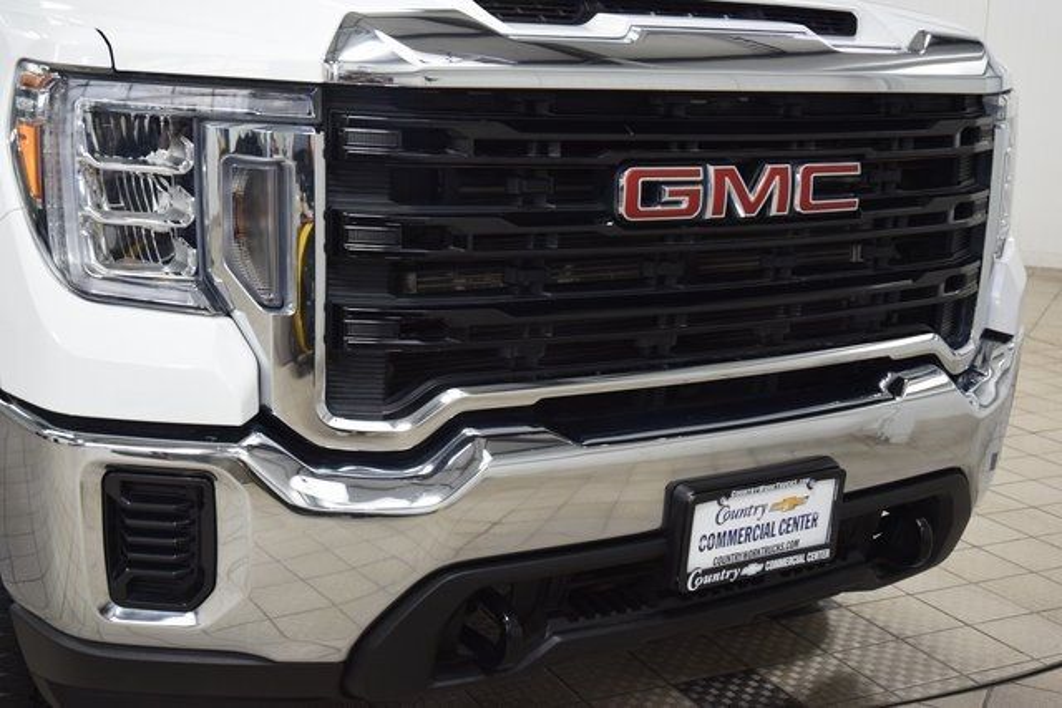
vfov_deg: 29.0
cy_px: 354
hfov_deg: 42.3
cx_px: 531
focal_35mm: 46
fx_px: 1372
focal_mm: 31
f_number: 5.6
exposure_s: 1/60
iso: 1600
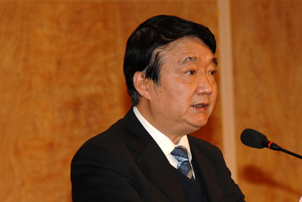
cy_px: 107
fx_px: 2365
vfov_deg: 4.9
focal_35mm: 282
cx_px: 185
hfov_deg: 7.3
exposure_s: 1/60
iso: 320
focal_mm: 135
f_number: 5.6
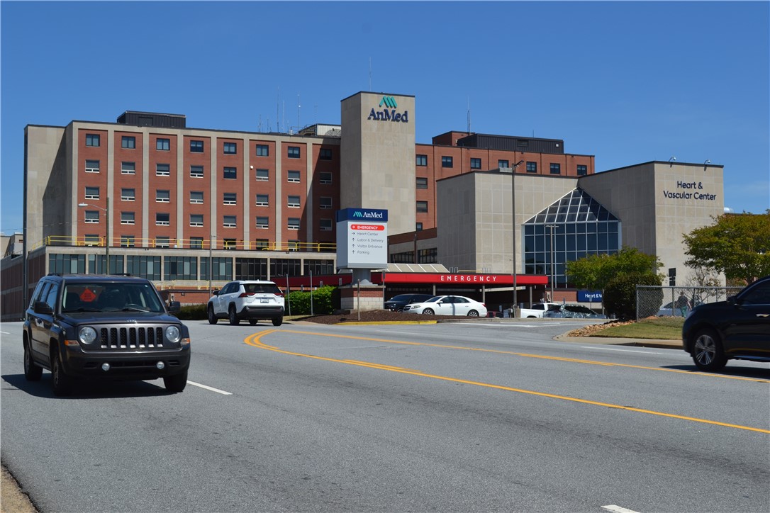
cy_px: 256
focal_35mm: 52
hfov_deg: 37.9
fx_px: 1123
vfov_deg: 25.8
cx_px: 385
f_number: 9
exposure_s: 1/320
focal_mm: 35
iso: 100
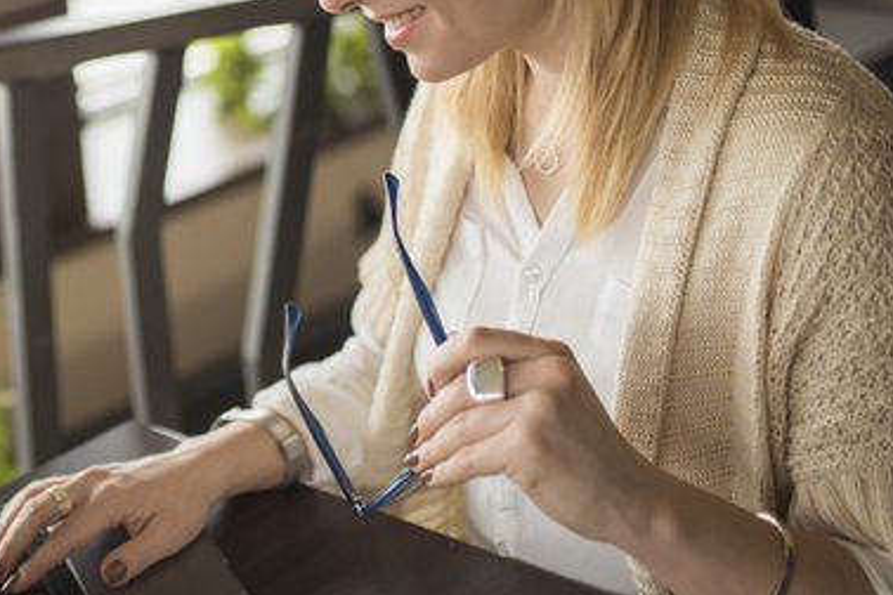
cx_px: 130
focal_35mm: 67
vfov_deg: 20.1
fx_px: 1662
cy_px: 131
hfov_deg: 29.1
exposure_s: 1/400
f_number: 1.4
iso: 100
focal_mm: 35
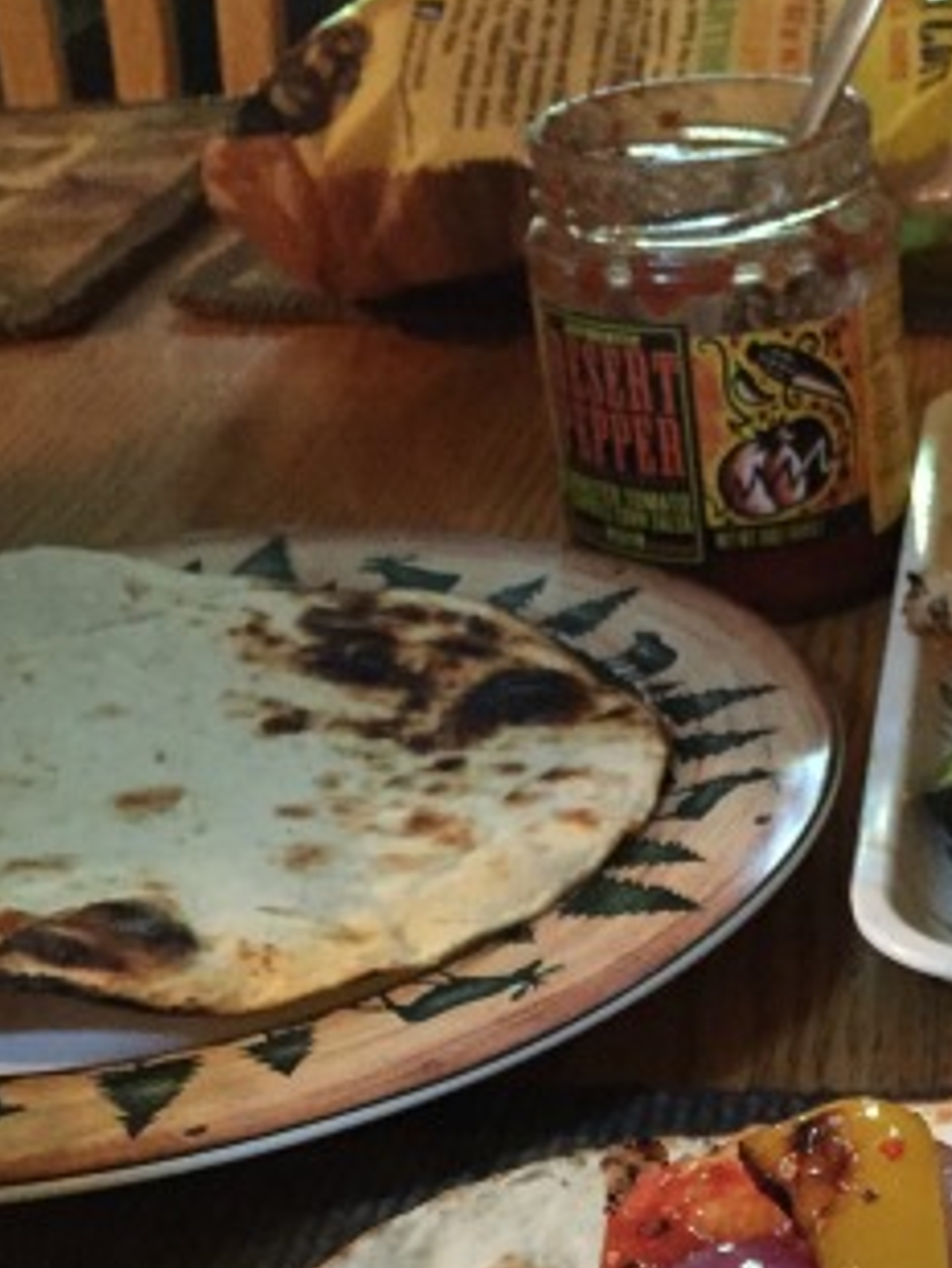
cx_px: 919
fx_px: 2235
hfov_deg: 23.2
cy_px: 1116
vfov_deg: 30.4
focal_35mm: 61
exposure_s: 1/15
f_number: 2.2
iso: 320
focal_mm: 4.15
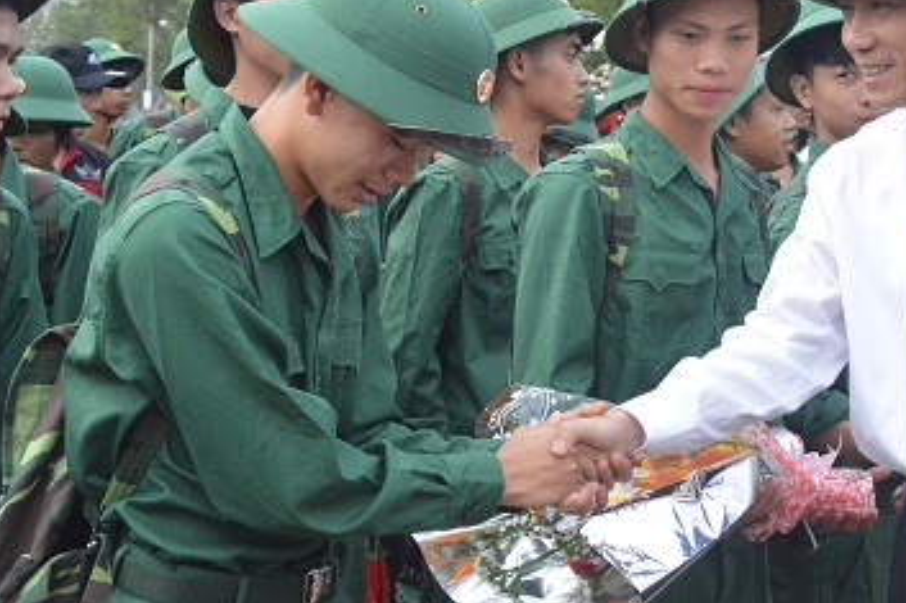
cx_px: 819
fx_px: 2019
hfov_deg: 24.5
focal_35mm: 80
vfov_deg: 16.9
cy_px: 185
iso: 1600
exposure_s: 1/4000
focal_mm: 21
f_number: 4
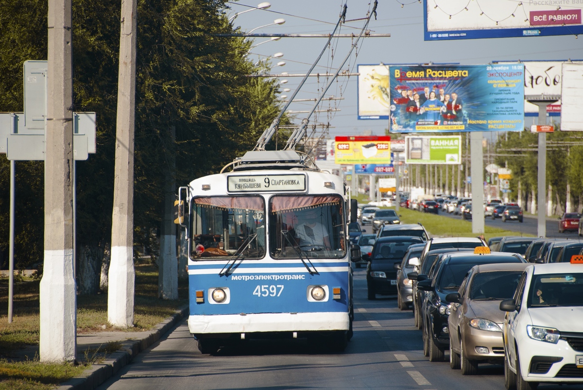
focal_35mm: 300
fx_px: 4864
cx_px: 292
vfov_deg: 4.6
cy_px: 195
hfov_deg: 6.9
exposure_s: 1/250
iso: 100
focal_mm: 200
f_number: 5.6
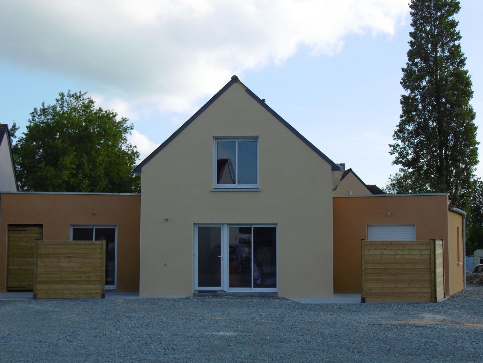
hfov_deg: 31.7
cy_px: 178
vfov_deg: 24.0
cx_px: 235
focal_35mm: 61
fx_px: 851
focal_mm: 10.5
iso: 100
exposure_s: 1/640
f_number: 4
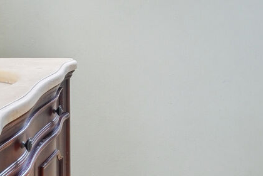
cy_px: -15
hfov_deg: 28.6
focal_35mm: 70
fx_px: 511
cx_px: 184
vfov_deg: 18.7
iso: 800
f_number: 11
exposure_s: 1/20
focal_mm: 17
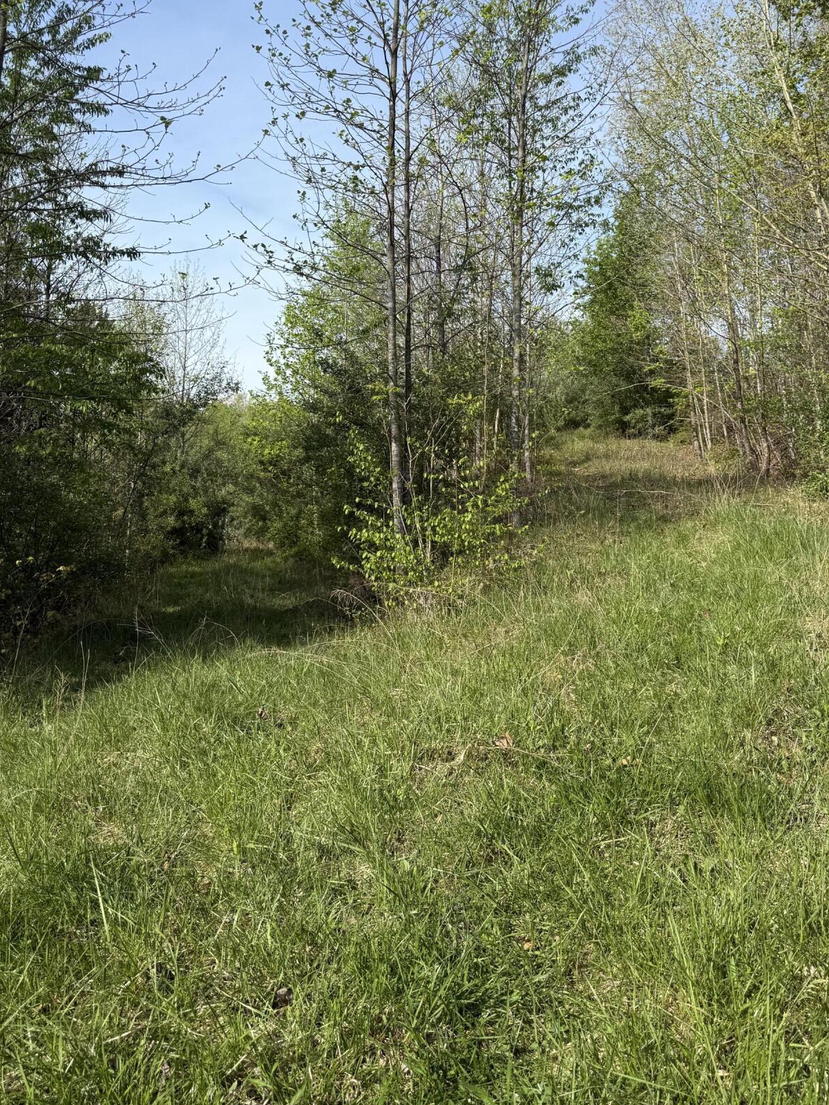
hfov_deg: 46.8
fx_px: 958
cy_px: 477
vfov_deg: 59.7
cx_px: 393
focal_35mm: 30
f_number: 1.78
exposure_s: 1/3021
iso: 80
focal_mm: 6.76
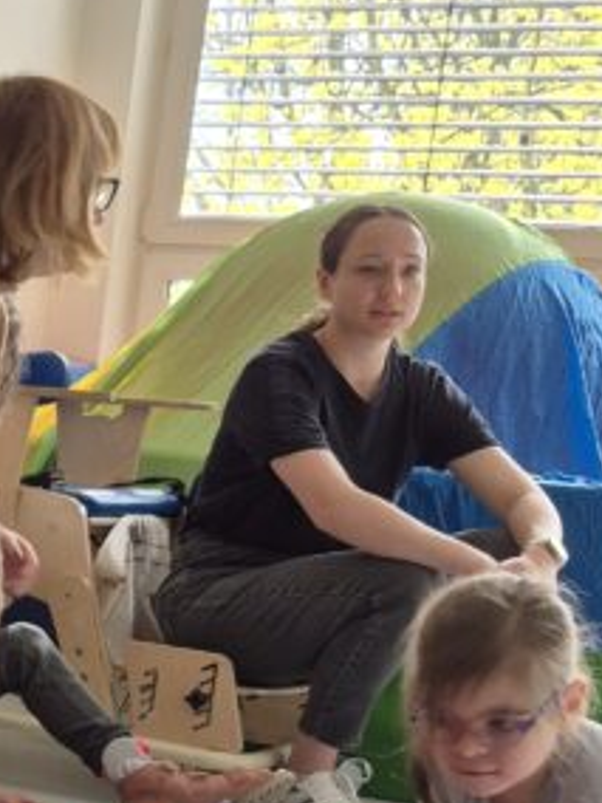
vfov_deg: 23.0
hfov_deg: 15.8
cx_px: -387
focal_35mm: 83
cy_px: 710
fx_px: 1925
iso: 50
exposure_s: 1/100
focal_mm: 5.4
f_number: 1.8
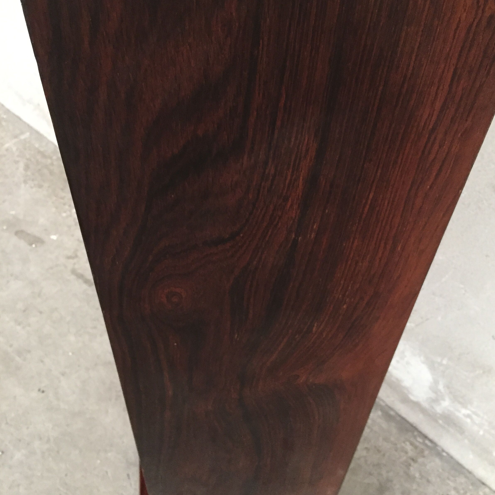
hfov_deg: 47.2
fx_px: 566
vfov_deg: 47.2
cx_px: 244
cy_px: 238
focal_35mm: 35
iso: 250
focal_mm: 4.15
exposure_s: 1/25
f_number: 2.2
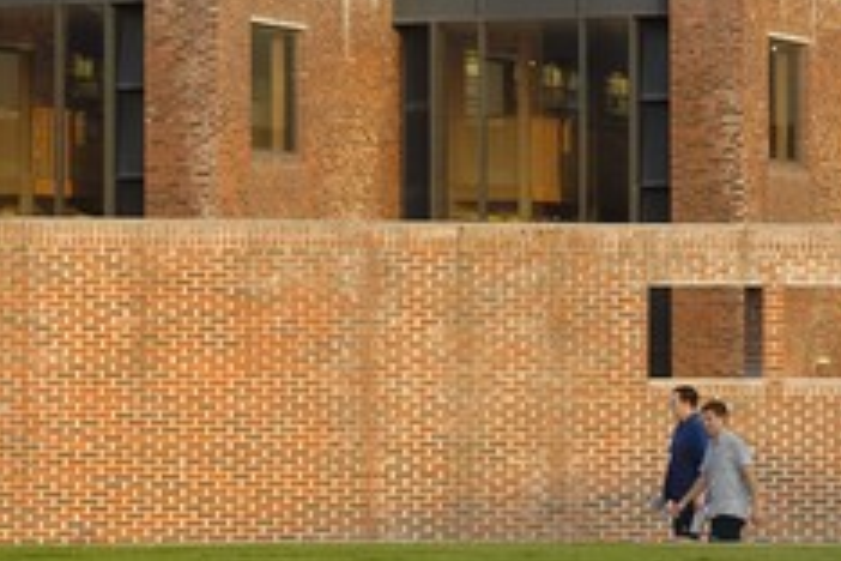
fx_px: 4415
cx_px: 210
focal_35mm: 189
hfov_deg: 10.9
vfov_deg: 7.3
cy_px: 306
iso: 100
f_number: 6.3
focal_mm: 70
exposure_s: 1/80
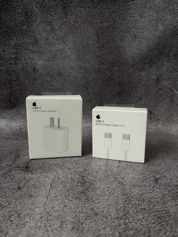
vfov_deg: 67.3
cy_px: 118
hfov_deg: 53.1
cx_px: 89
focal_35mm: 26
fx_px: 178
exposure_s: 1/97
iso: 125
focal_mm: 5.96
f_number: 1.6
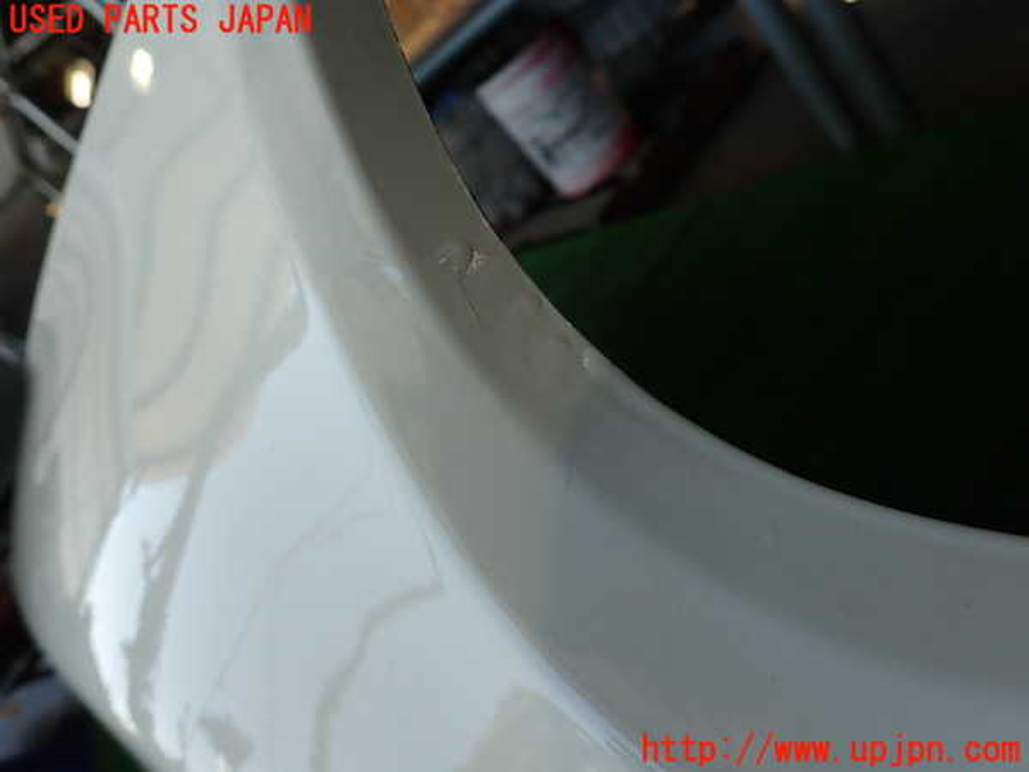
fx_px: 743
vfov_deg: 54.9
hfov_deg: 69.4
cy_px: 386
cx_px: 514
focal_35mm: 25
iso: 100
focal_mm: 4.5
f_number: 2.8
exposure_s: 1/160
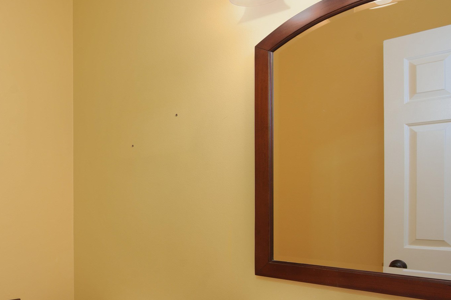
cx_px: 63
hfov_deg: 50.7
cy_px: 209
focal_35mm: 34
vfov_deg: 38.3
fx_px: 426
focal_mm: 15
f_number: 9
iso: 320
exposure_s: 1/1.25
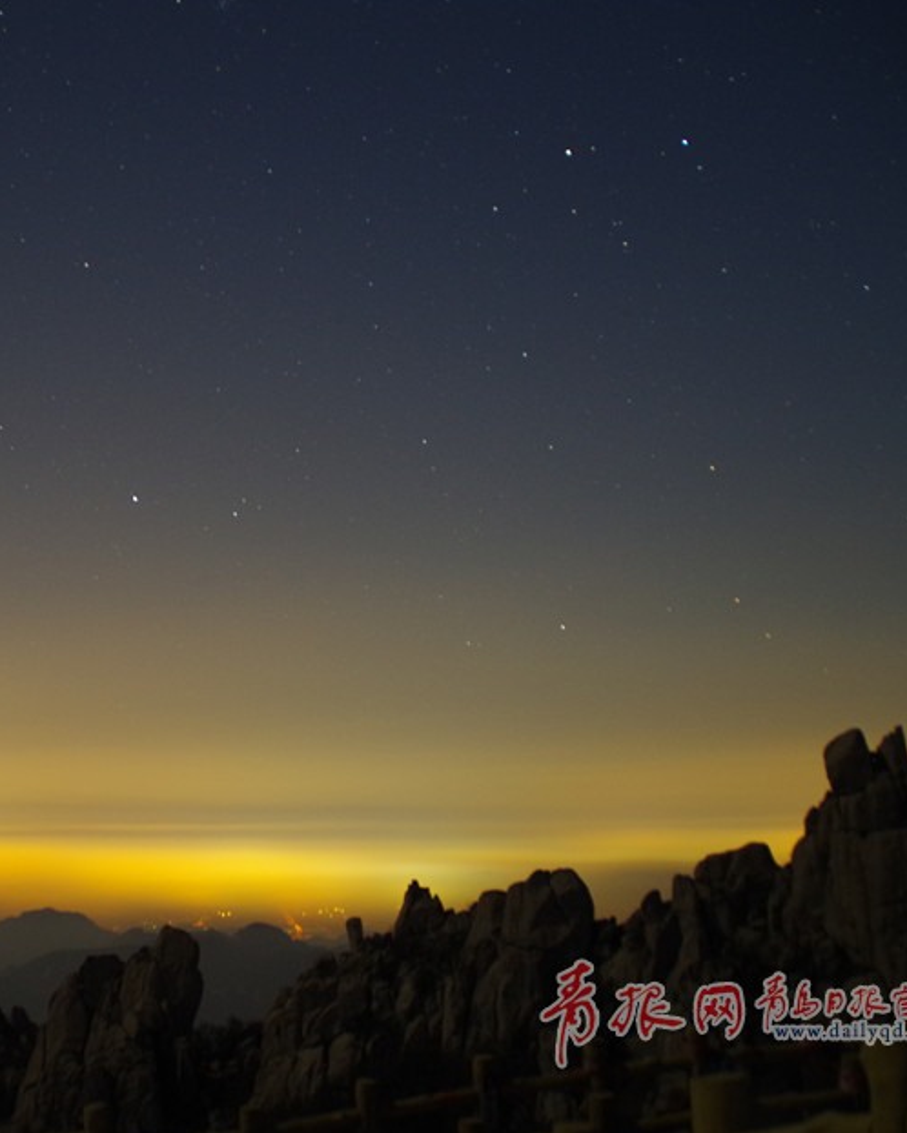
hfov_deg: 37.0
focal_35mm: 39
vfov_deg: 46.8
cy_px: 564
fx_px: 1308
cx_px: 186
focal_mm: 18
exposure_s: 25
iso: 800
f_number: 3.5
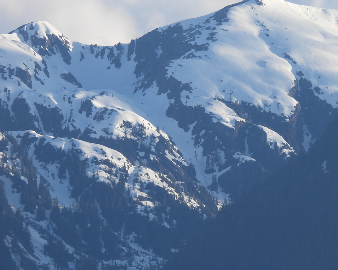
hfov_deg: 2.7
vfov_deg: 2.1
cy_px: 140
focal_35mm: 725
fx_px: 7250
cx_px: 242
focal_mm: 89.2
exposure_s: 1/500
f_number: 5
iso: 100
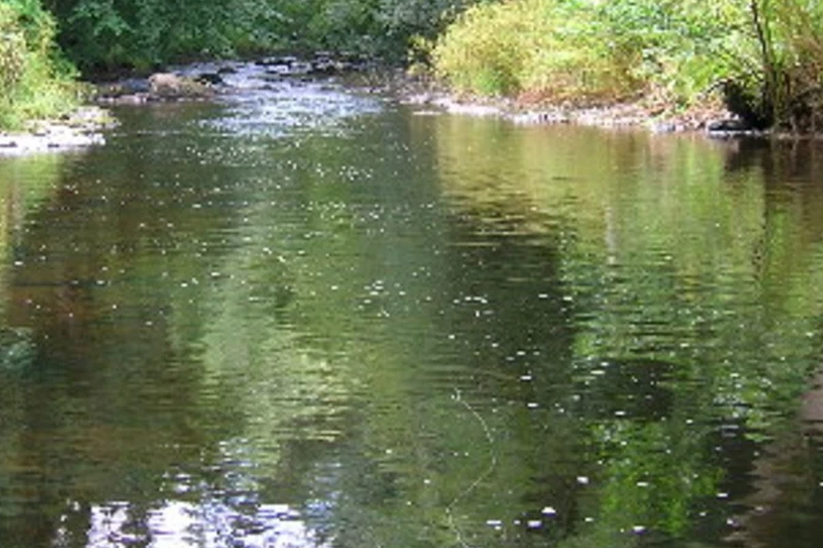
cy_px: 97
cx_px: 337
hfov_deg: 27.0
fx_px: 1714
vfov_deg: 18.0
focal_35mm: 75
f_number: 2.9
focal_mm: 5.7
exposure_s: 1/20.3
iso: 50
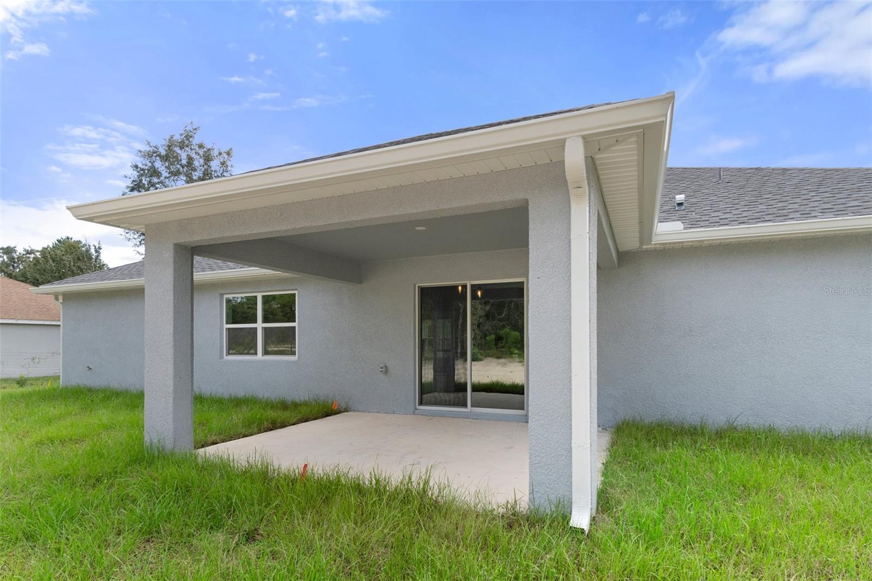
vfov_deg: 67.4
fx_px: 436
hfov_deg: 90.0
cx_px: 436
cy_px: 290
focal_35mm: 18
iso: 640
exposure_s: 1/160
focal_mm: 12
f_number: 8
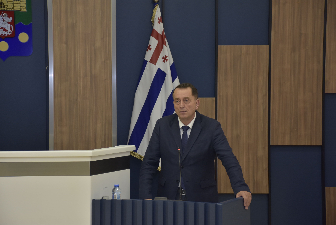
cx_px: 168
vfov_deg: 13.0
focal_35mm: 105
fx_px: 980
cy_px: 112
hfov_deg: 19.5
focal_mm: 70
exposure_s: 1/80
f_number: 5
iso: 800
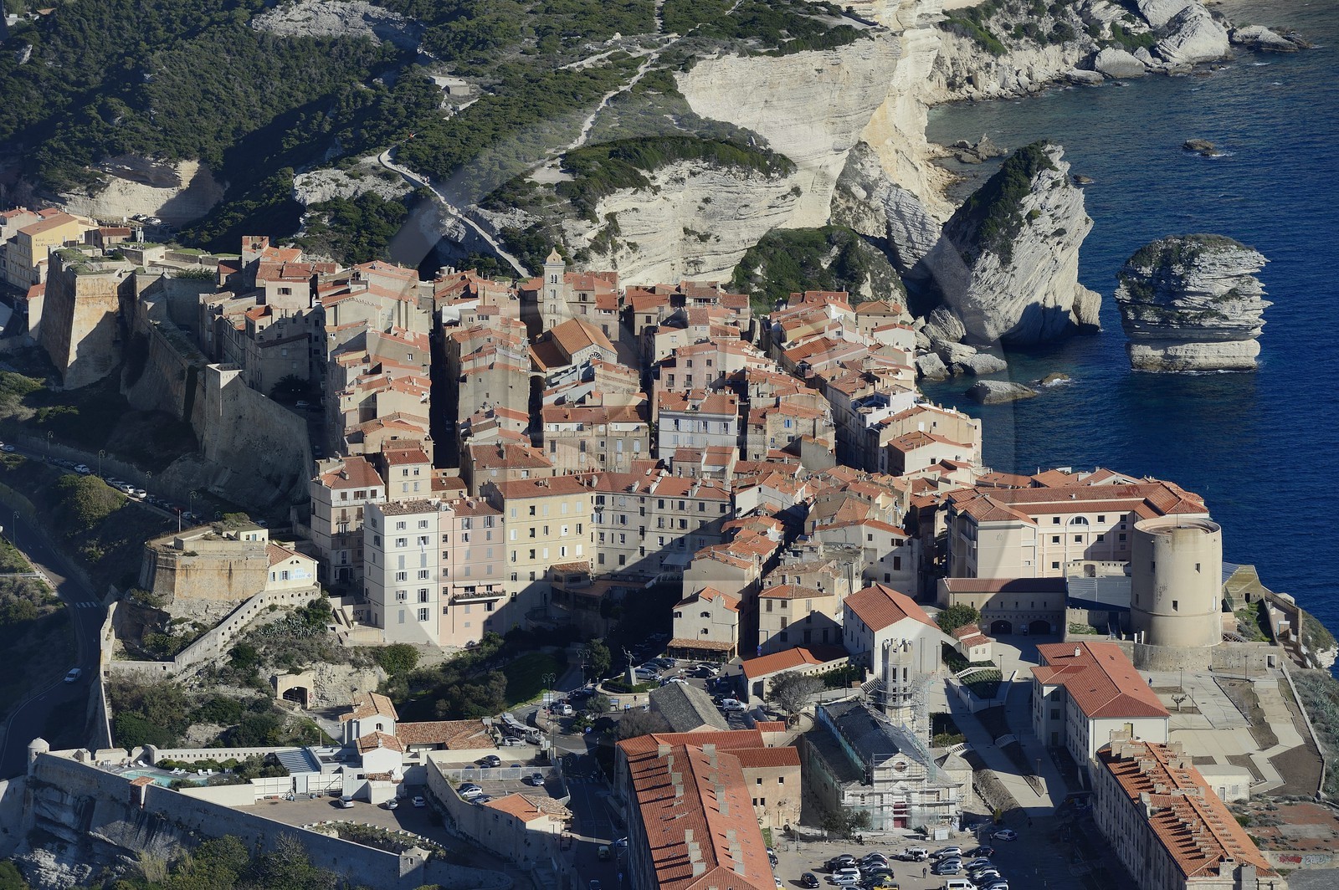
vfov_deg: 6.9
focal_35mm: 200
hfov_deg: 10.3
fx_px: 7433
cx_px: 670
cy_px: 445
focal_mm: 200
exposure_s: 1/800
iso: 400
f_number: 11
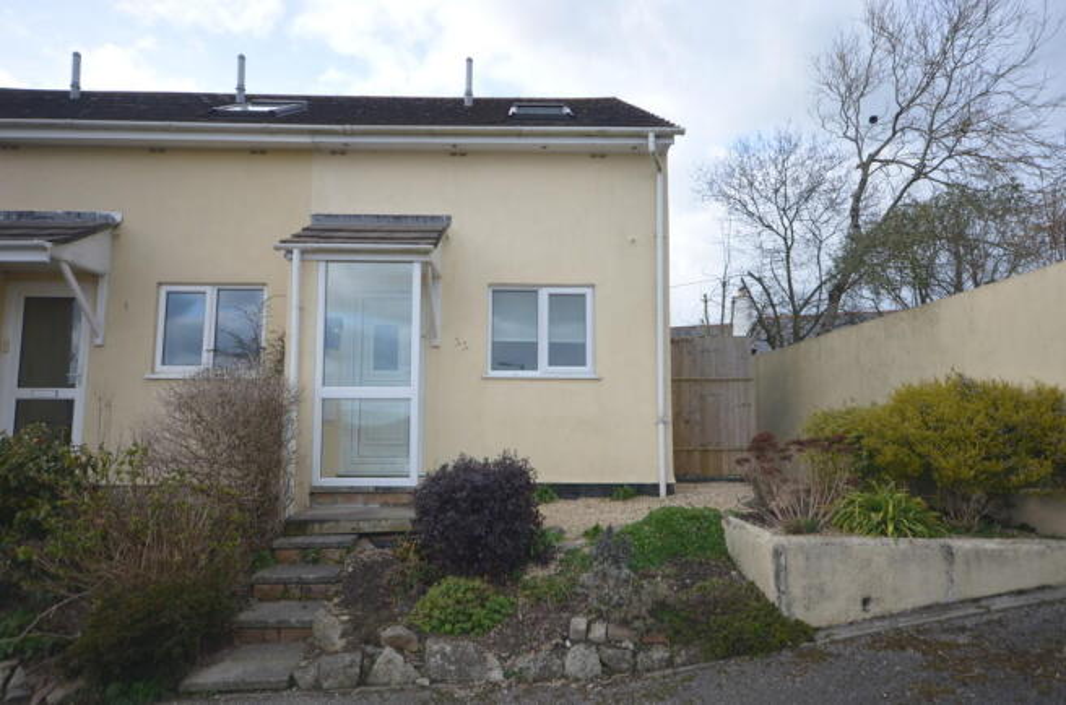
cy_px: 352
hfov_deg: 77.5
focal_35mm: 22
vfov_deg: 55.9
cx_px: 533
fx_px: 665
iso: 360
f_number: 5
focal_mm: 15
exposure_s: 1/500
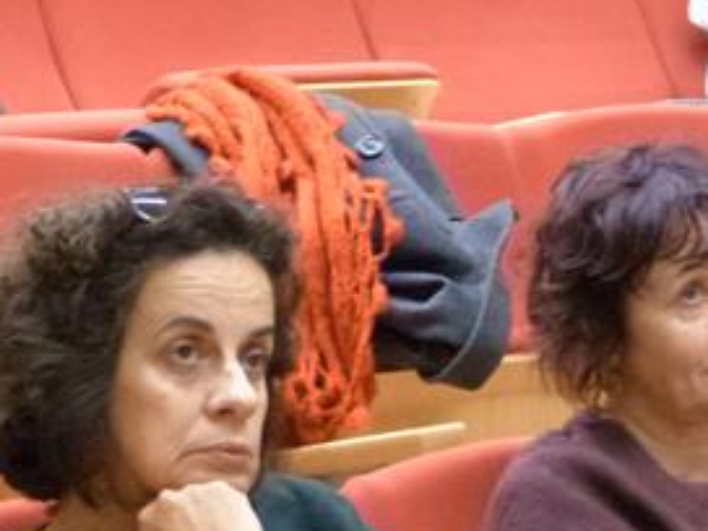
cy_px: 107
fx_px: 5154
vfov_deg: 5.9
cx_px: 562
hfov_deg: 7.8
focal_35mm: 252
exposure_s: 1/15
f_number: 3.5
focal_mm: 19.3
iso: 800
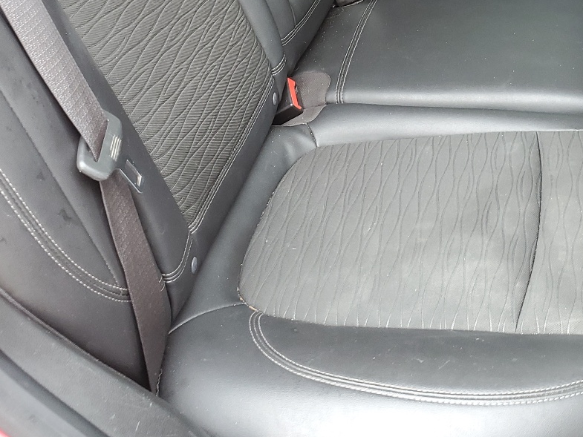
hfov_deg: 35.5
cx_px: 428
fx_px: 893
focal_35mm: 53
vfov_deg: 26.1
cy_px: -2
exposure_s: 1/60.2
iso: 57
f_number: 1.5
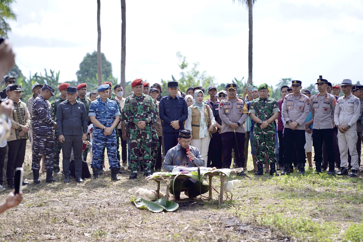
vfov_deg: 16.1
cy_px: 121
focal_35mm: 85
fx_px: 857
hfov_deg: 23.9
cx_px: 182
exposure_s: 1/2000
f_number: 2.8
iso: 200
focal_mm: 85
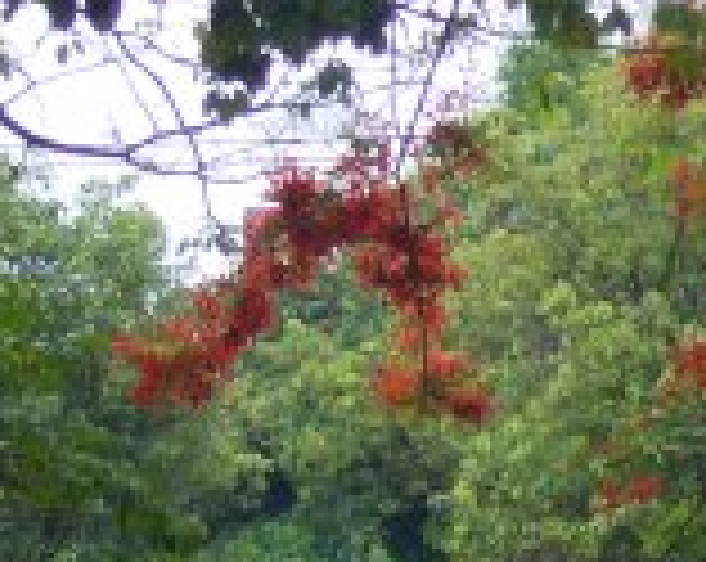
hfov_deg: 5.7
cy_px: 504
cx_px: 1120
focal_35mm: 335
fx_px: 6987
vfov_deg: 4.6
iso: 100
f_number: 4.4
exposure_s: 1/50
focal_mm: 13.9
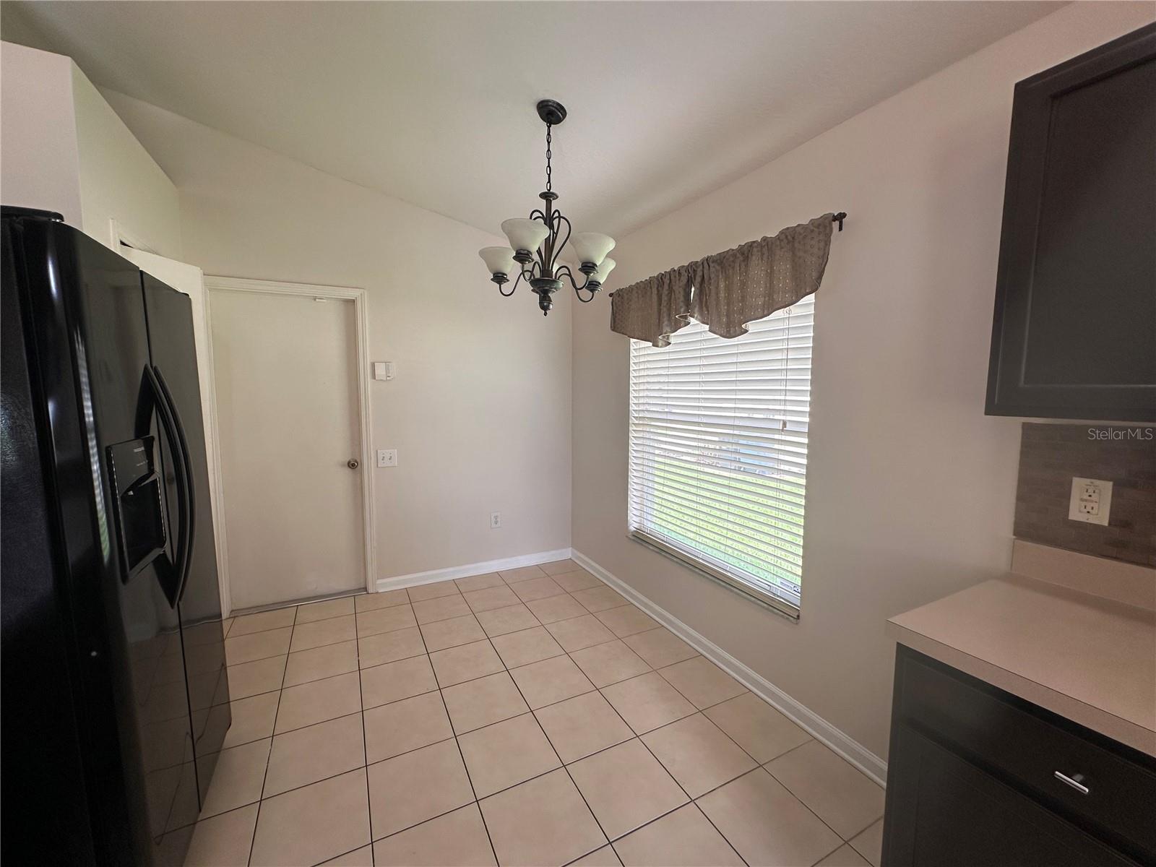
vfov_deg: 85.7
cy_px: 434
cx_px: 578
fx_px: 468
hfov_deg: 102.1
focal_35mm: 14
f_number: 2.2
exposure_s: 1/120
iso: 64
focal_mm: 2.22
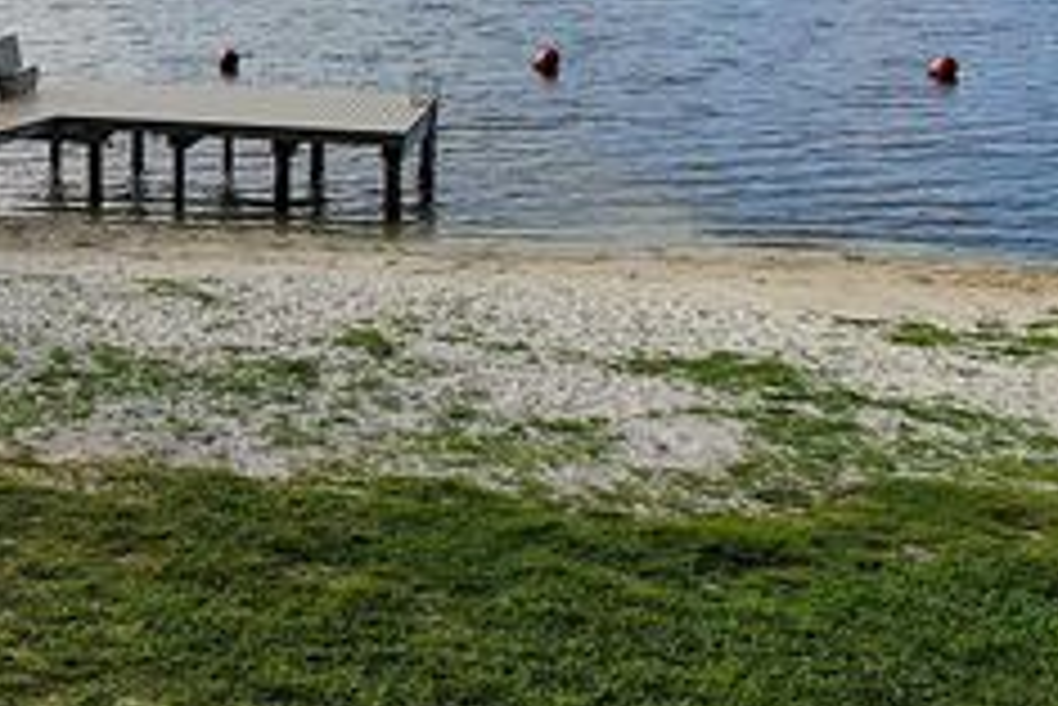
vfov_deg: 24.6
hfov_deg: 34.1
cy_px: 38
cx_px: -9
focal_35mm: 53
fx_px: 1559
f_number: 2.8
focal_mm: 4.39
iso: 100
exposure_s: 1/1000
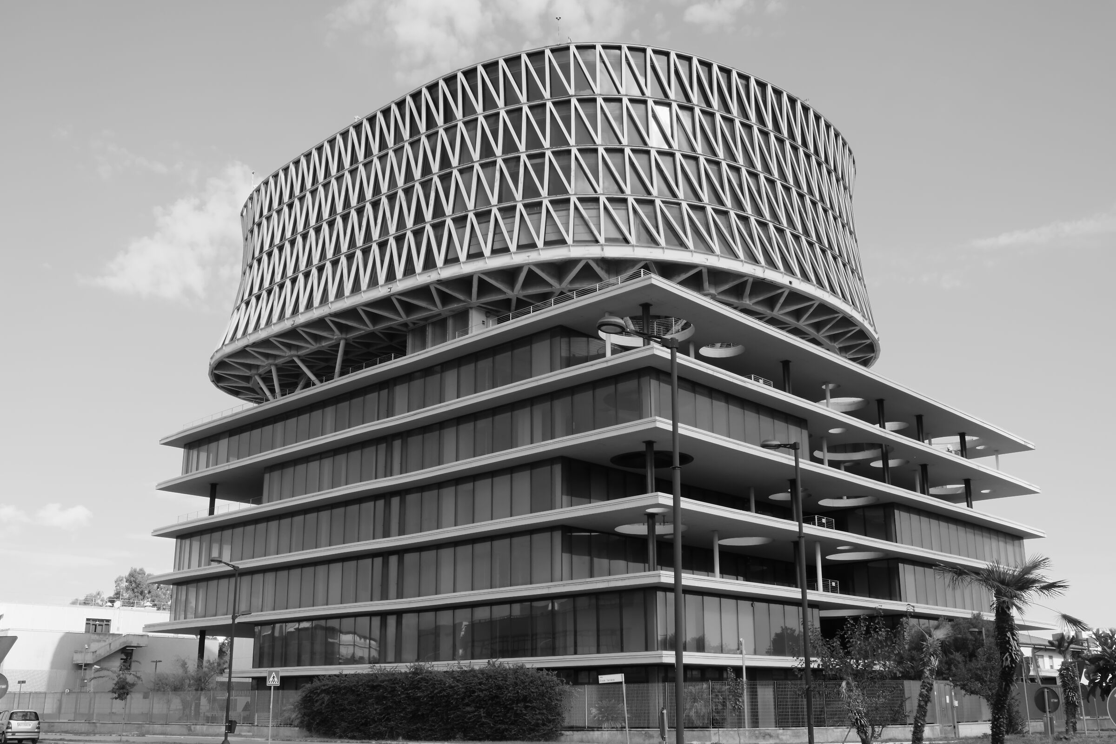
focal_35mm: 35
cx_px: 558
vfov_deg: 37.9
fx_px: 1085
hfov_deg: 54.4
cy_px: 372
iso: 2500
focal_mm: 23
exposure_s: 1/500
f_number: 11
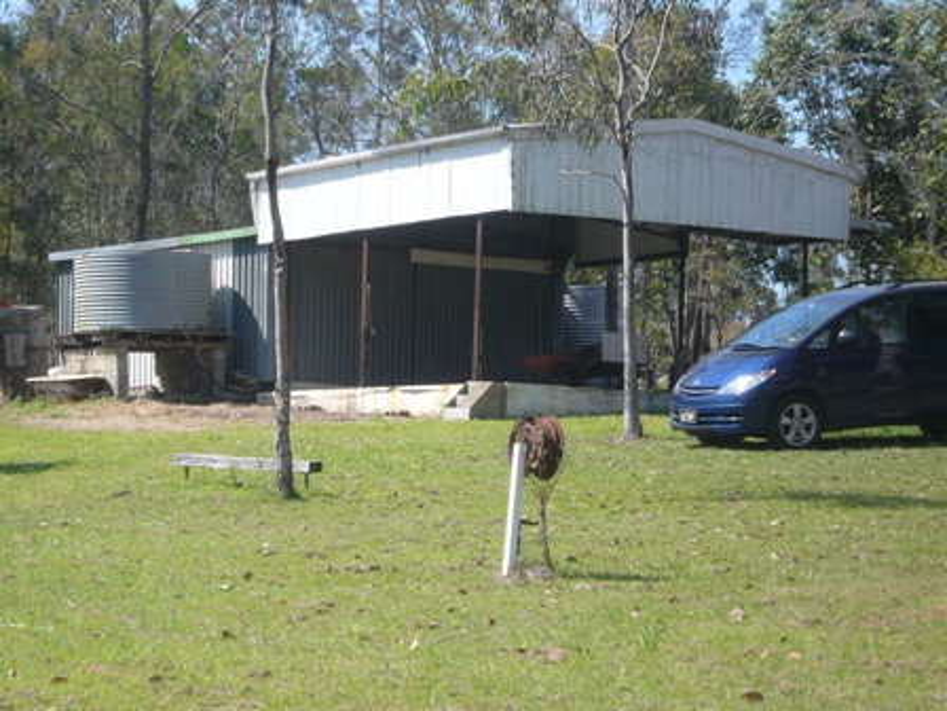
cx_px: 474
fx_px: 2790
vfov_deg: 14.5
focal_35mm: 102
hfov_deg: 19.3
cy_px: 356
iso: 100
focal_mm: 16.8
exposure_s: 1/250
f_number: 5.6
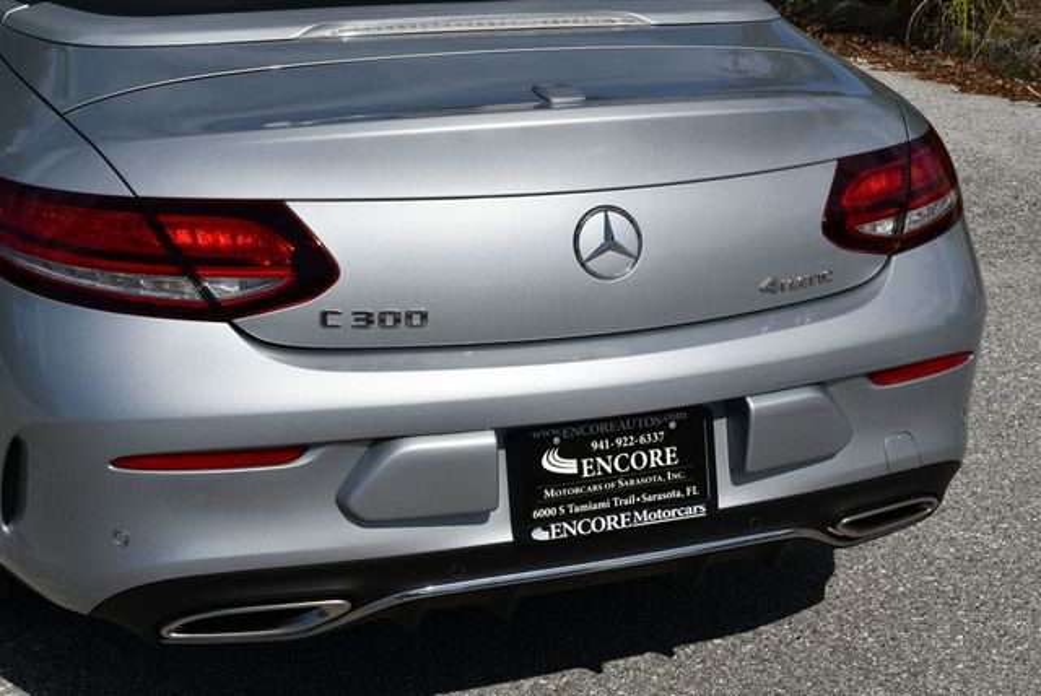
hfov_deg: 34.5
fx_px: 1679
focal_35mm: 58
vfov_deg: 23.4
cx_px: 520
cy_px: 348
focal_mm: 29
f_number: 11
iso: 100
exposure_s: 1/500
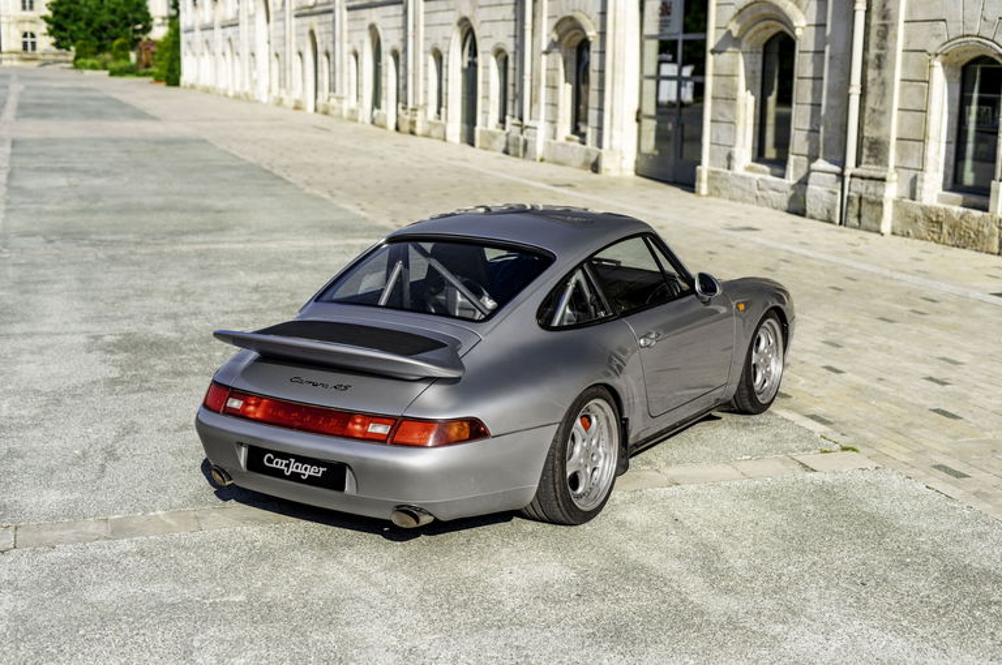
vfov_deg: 26.9
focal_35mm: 50
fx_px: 1390
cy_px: 332
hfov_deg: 39.6
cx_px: 501
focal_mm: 50
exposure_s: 1/2000
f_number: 2.8
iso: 100
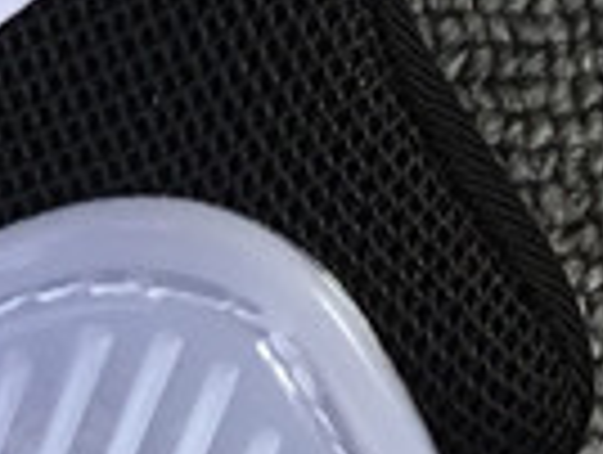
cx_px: -148
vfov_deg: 6.7
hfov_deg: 9.4
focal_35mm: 208
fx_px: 3630
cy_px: -703
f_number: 2.4
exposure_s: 1/279
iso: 25
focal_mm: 3.3
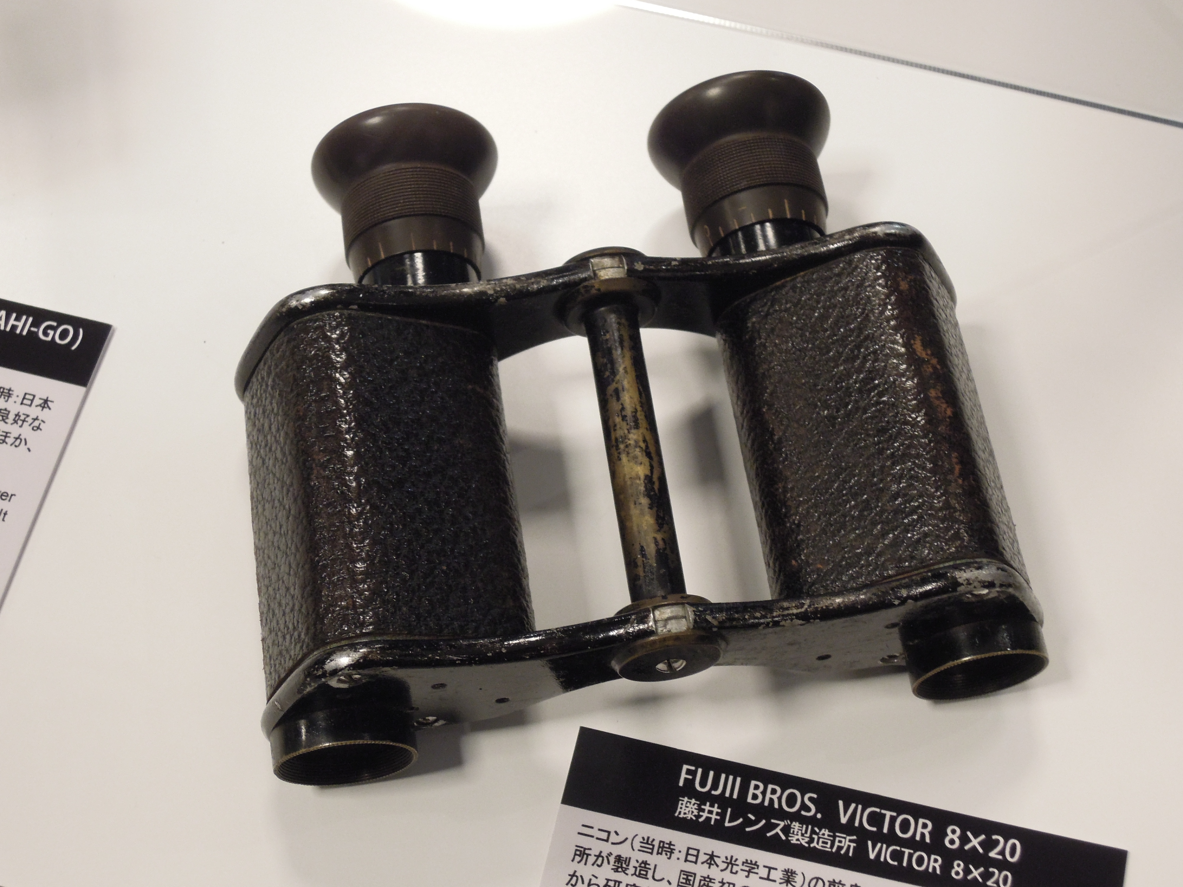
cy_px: 444
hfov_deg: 34.9
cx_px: 592
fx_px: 1880
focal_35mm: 55
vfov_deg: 26.6
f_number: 4
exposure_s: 1/13
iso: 400
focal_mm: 9.9
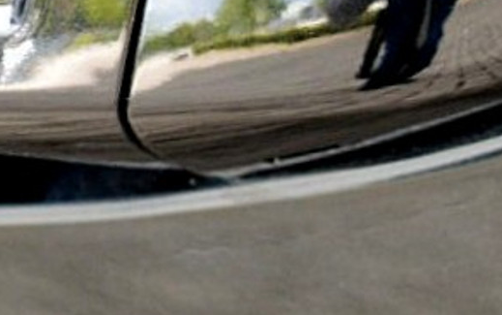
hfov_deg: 6.7
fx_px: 4256
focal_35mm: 311
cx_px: -205
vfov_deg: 4.2
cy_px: -63
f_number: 7.1
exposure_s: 1/60
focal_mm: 55
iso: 800
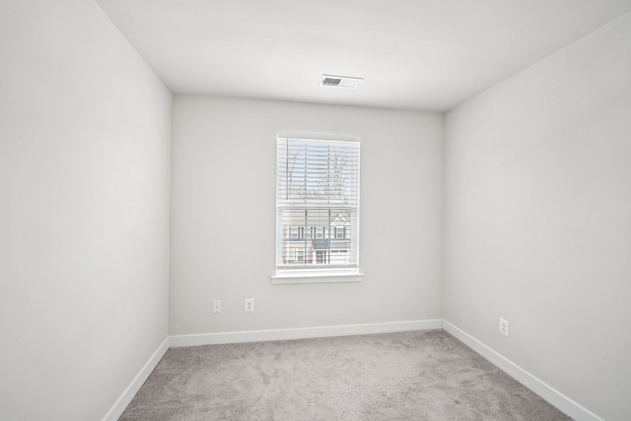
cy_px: 210
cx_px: 316
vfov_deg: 73.7
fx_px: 280
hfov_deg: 96.7
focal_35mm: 16
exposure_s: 1/40
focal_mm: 16
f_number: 8
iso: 400
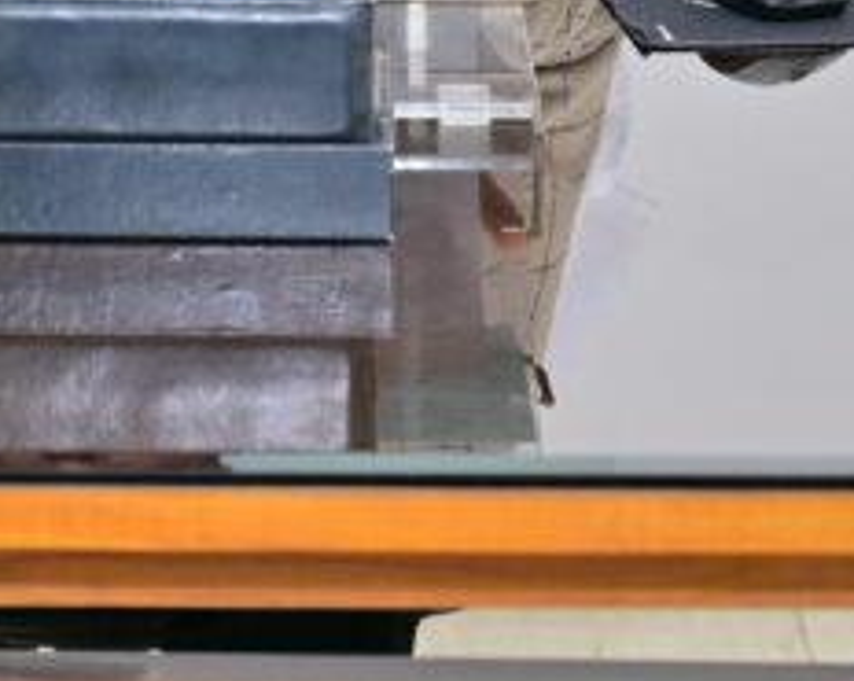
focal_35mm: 191
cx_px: -63
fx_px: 4821
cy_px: -512
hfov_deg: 10.0
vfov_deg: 7.8
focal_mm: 46
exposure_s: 1/125
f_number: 4
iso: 500
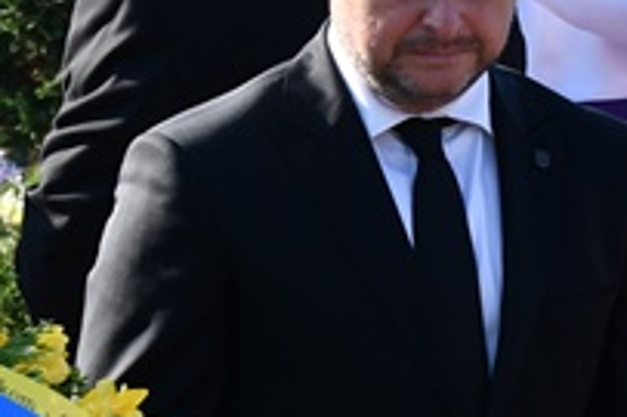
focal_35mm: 444
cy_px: 432
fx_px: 7727
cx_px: -537
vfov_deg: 3.1
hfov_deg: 4.6
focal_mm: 50
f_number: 7.1
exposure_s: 1/250
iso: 200
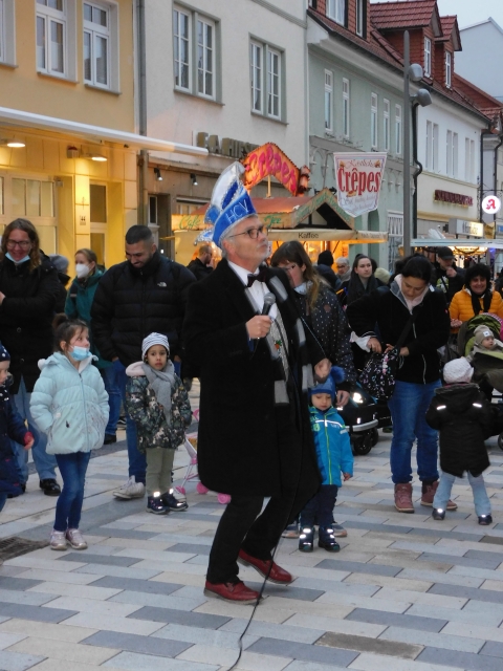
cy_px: 336
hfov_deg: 22.6
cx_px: 252
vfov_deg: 29.8
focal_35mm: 65
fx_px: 1259
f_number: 4.2
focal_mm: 11.6
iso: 500
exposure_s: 1/30
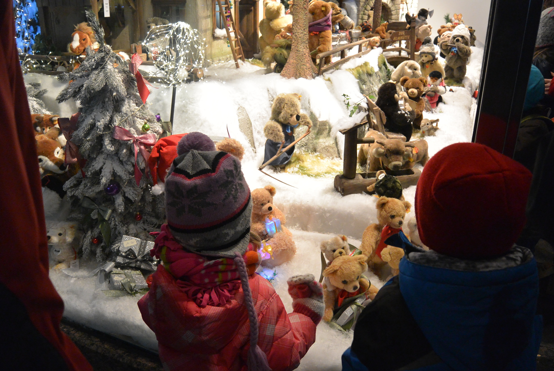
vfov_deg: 45.1
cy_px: 186
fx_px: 447
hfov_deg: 63.6
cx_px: 277
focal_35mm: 29
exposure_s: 1/125
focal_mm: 11
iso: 640
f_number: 3.5
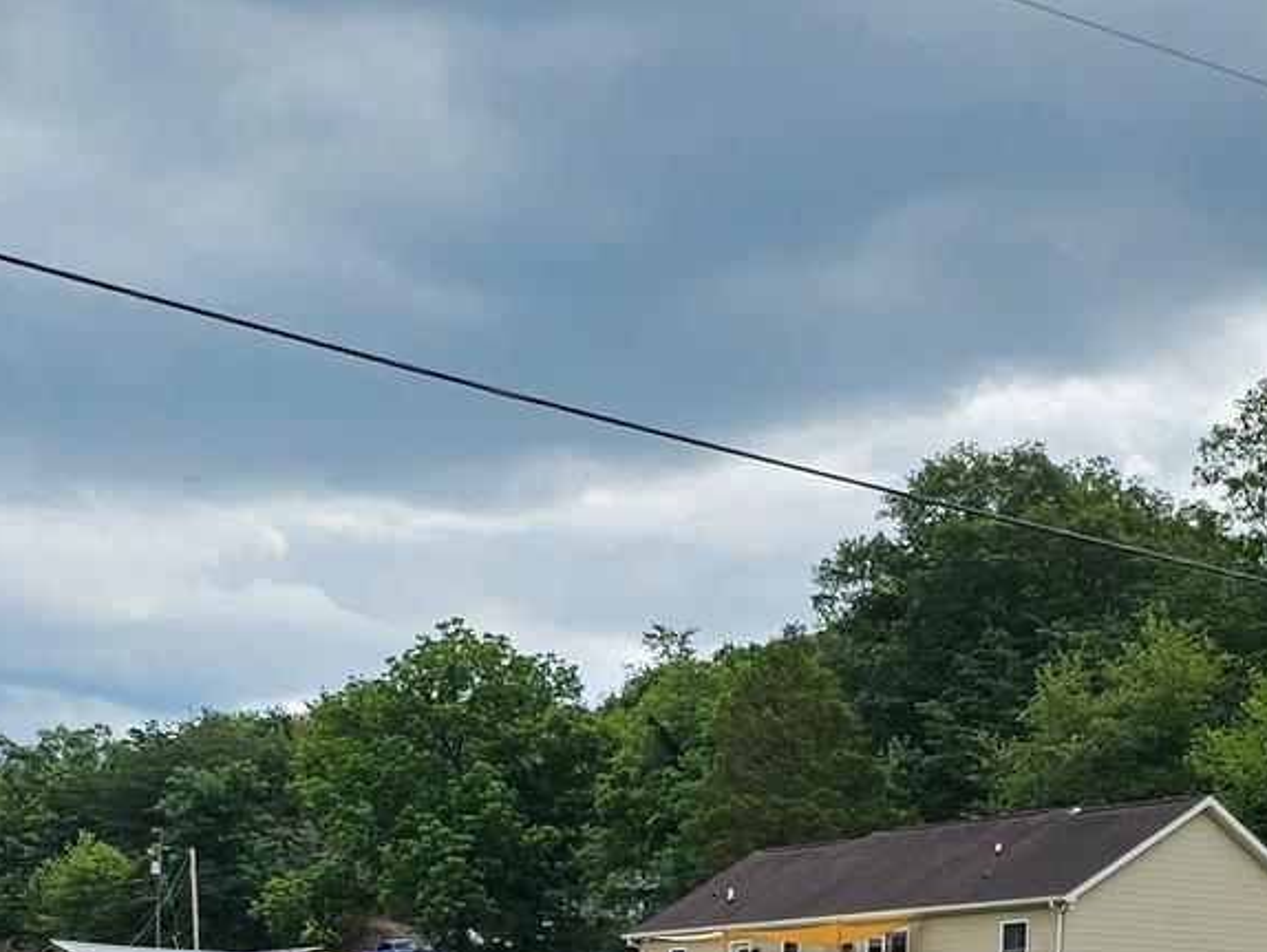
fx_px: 3003
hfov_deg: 23.8
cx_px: 483
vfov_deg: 16.8
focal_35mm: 82
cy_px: 1303
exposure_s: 1/986
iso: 10
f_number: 1.7
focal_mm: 6.3
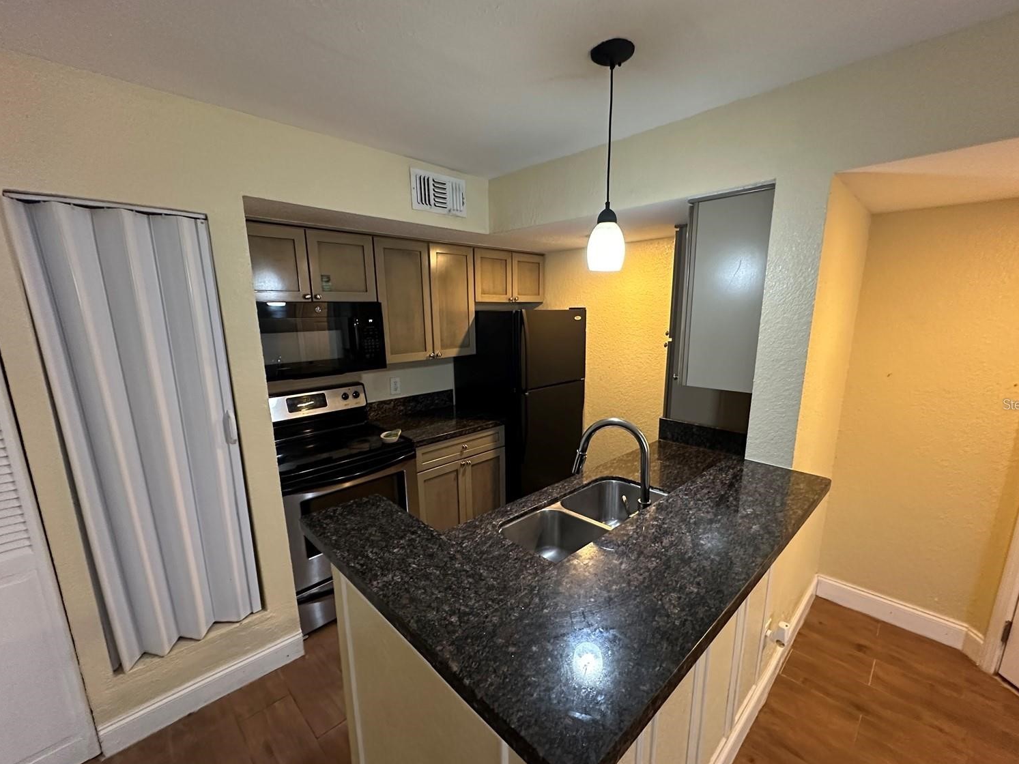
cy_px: 404
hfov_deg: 98.1
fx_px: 442
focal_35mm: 15
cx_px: 521
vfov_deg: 81.7
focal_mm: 2.22
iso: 640
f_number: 2.2
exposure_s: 1/60
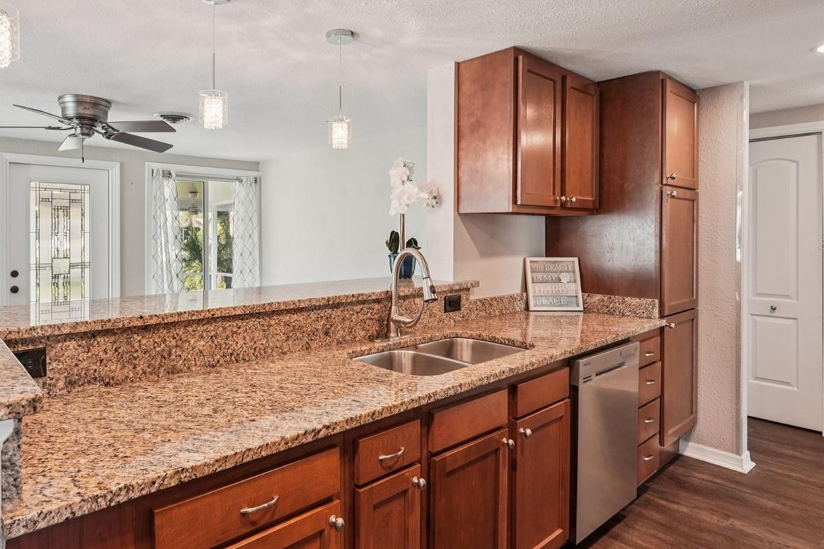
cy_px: 244
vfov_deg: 57.0
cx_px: 316
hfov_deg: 77.4
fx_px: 503
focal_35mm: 22
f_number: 8
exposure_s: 1/15
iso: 400
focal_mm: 16
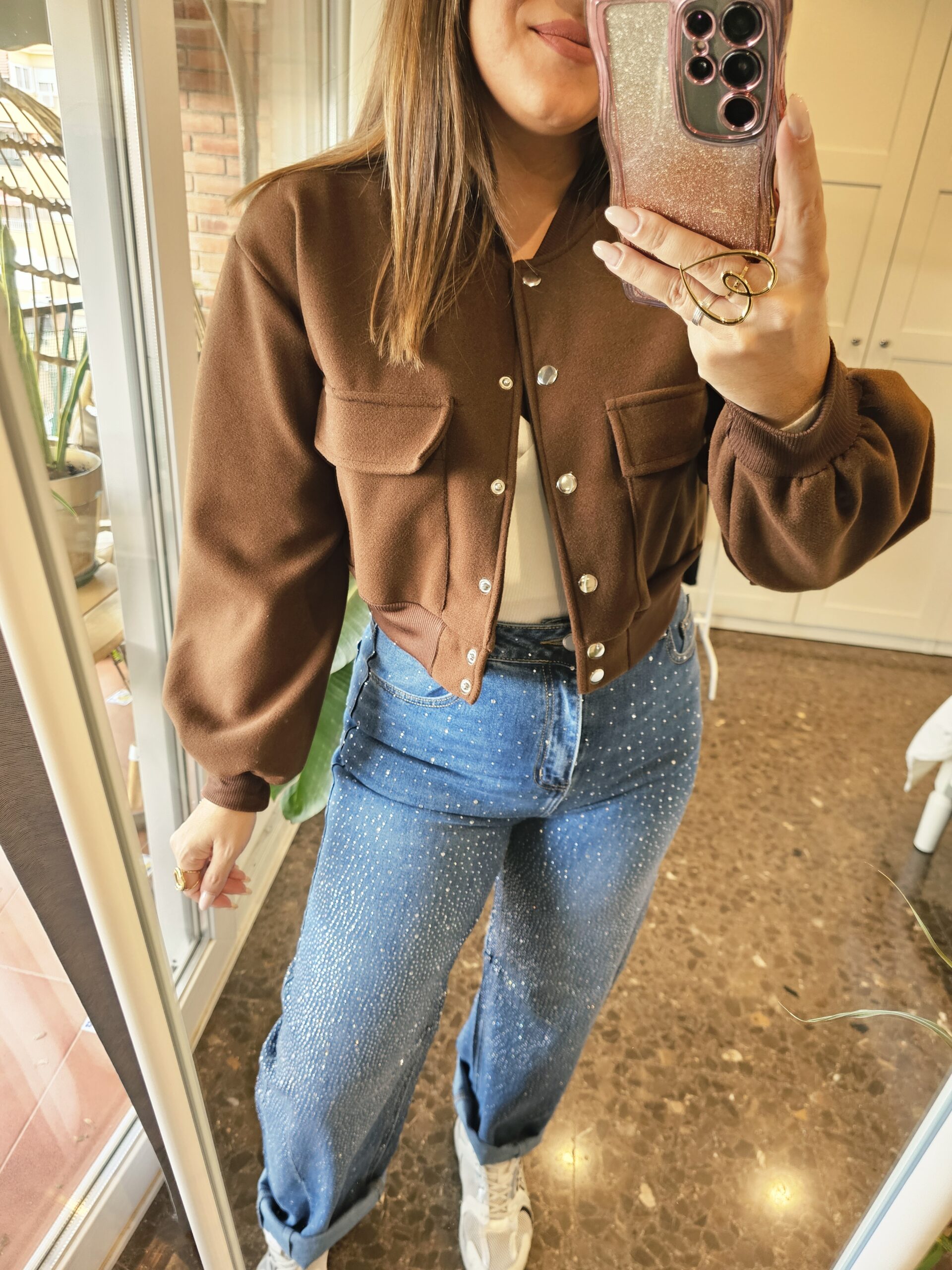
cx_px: 476
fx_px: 843
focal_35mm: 23
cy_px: 635
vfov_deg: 73.9
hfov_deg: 58.9
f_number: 1.7
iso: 400
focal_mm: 6.3
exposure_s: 1/100
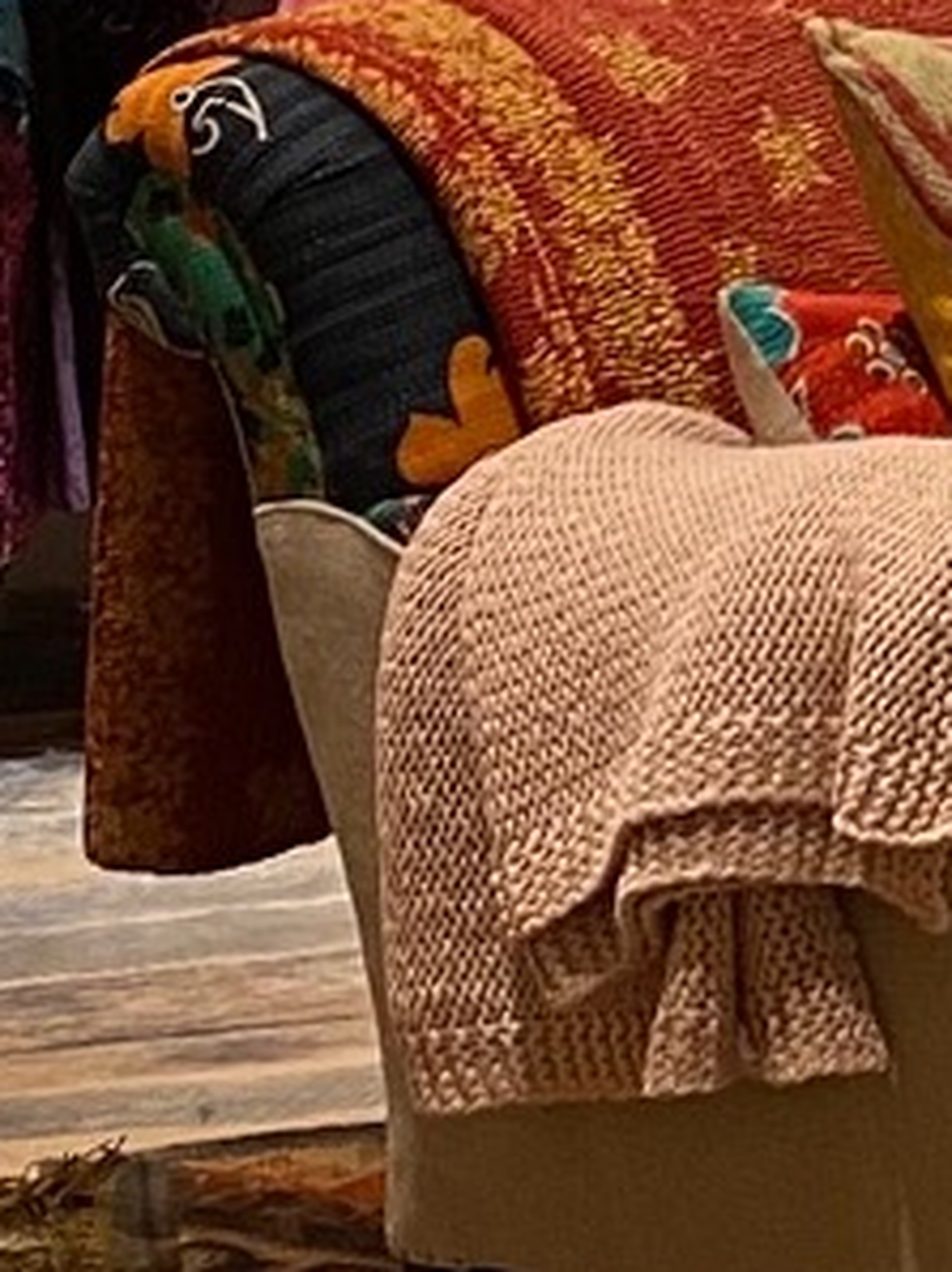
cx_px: 2655
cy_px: -726
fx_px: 6463
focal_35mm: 176
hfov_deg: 7.6
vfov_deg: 10.8
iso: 100
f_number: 1.8
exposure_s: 1/60
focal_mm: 4.25
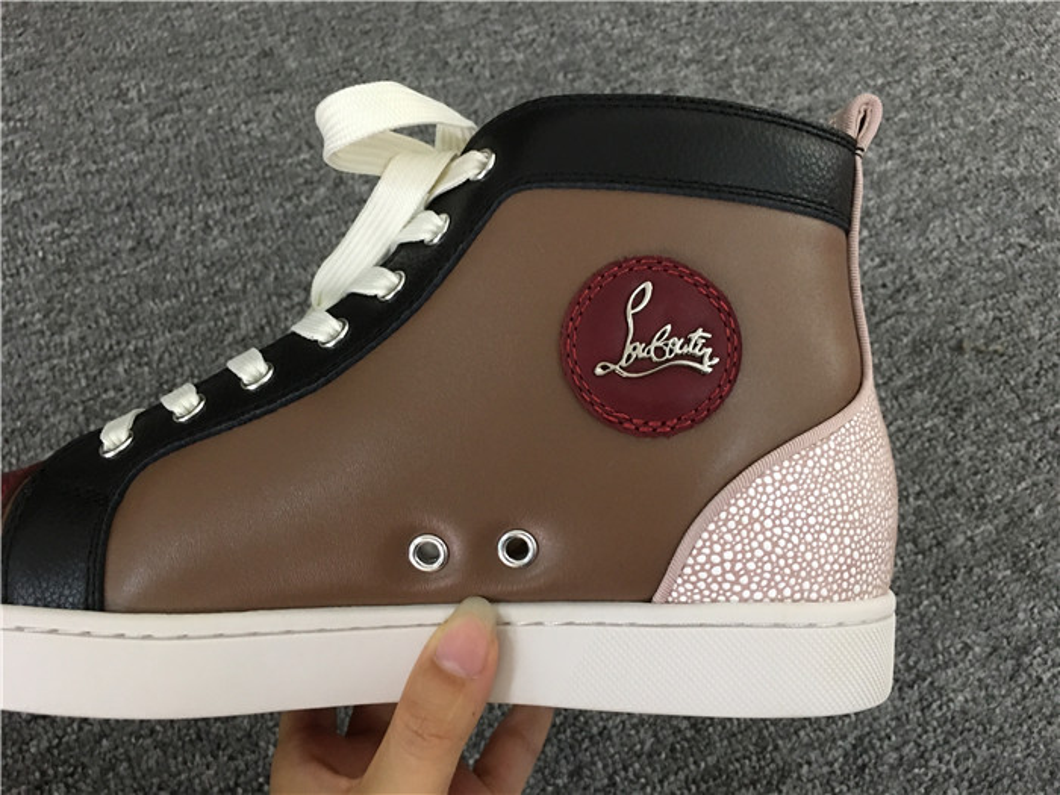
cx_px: 530
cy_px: 398
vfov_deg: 48.2
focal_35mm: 29
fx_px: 888
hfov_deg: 61.7
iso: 100
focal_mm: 4.15
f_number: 2.2
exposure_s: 1/8
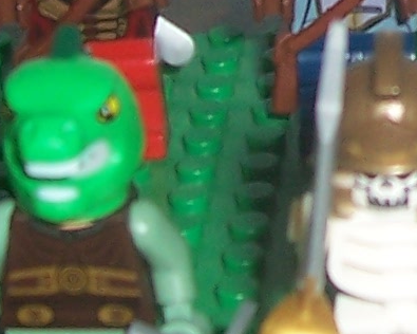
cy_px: -116
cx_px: 629
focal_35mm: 215
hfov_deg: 8.8
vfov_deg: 7.1
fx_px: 2653
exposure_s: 1/60
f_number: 2.7
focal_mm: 5.6
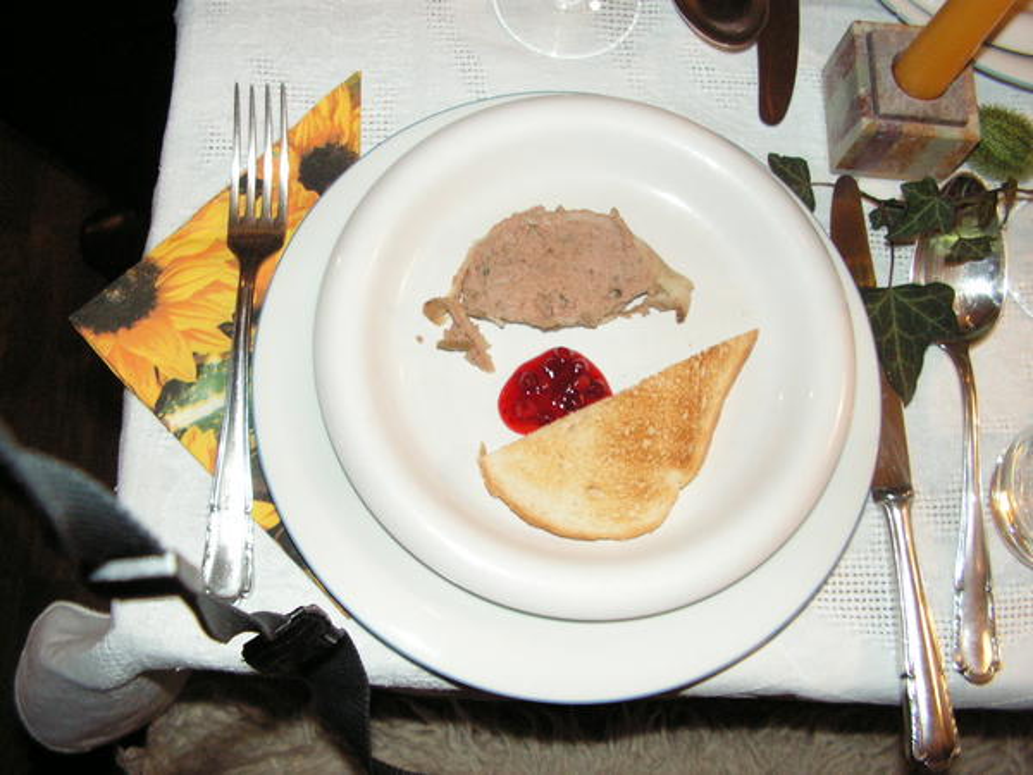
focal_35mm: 36
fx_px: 1074
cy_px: 388
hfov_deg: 51.4
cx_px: 516
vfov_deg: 39.7
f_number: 3.2
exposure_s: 1/40
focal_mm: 6
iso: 160
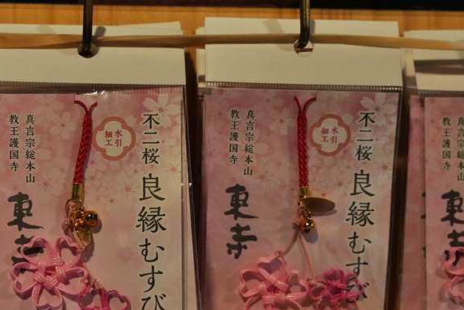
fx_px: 972
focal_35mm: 75
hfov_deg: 26.7
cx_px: 156
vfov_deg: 18.1
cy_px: 210
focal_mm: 42.8
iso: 4000
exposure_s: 1/160
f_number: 5.6
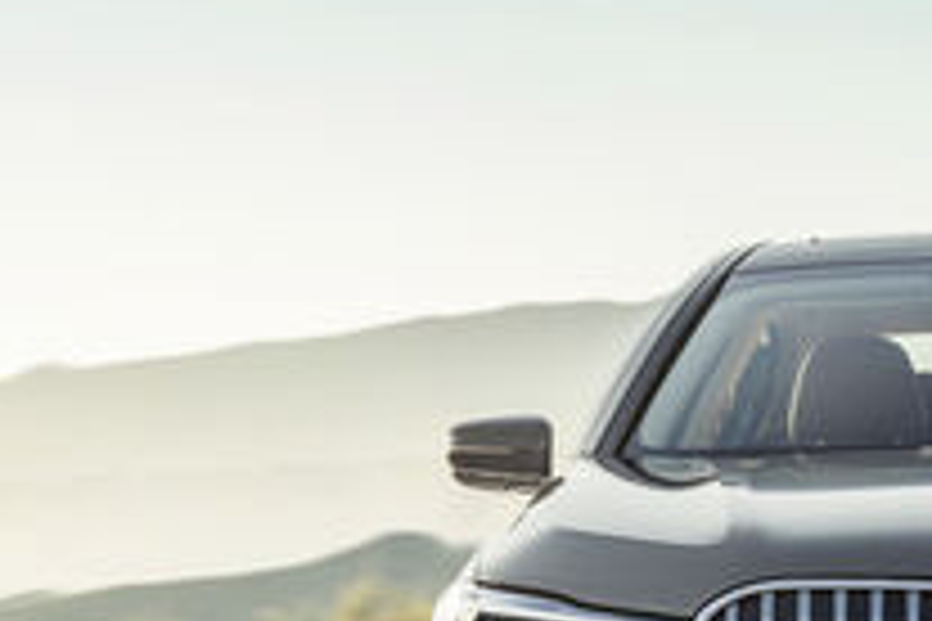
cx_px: 1022
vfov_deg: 6.6
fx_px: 5384
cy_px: 466
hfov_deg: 9.8
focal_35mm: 208
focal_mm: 70
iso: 100
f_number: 11
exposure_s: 1/40
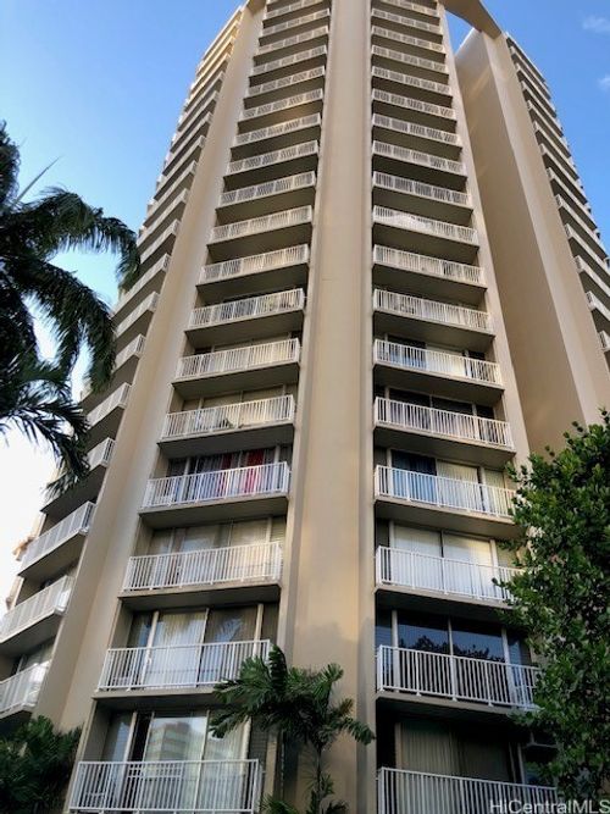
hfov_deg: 49.7
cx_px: 305
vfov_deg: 63.5
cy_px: 407
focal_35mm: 28
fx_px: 658
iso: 20
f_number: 1.8
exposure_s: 1/182
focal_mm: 3.99
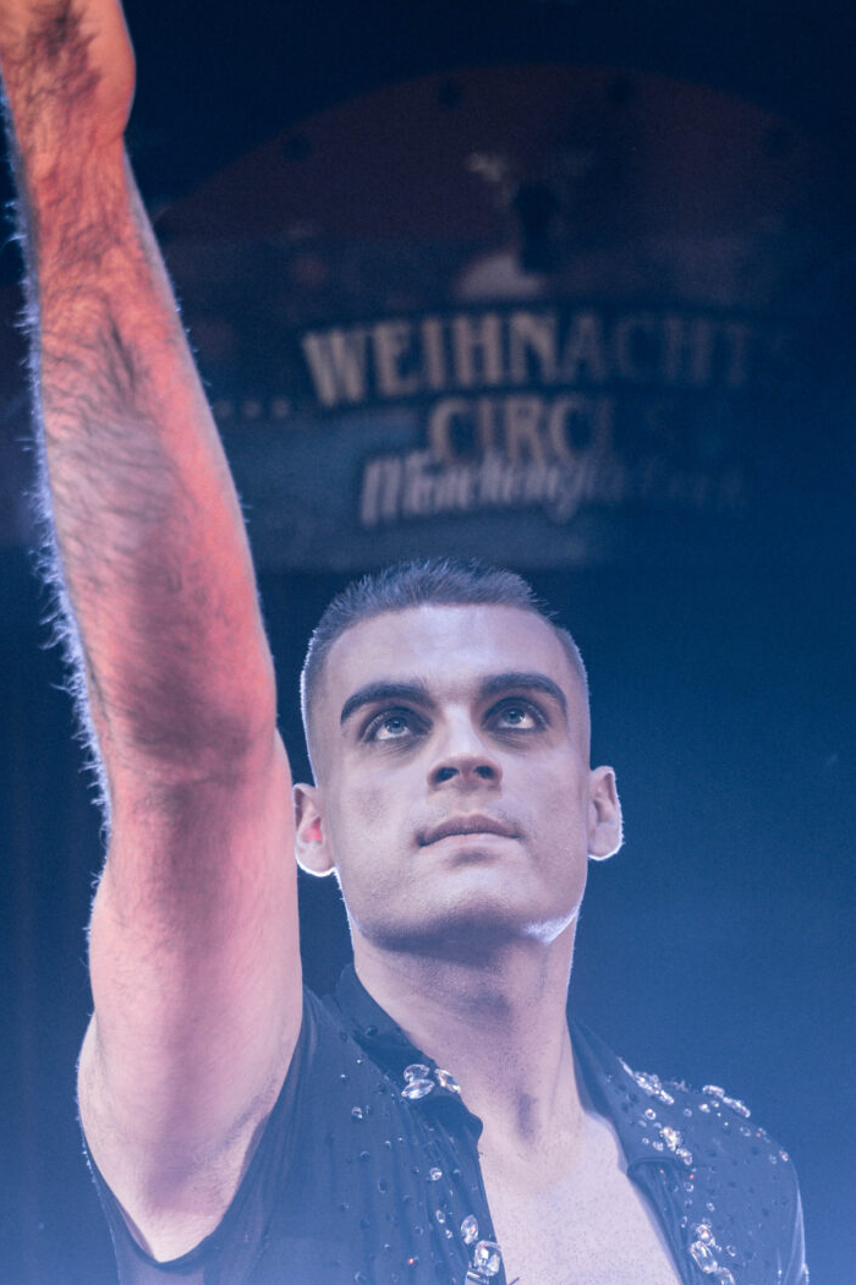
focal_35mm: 100
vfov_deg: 20.1
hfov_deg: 13.6
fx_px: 3575
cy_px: 1055
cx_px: 592
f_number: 2.8
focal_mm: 41.1
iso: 800
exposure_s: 1/500
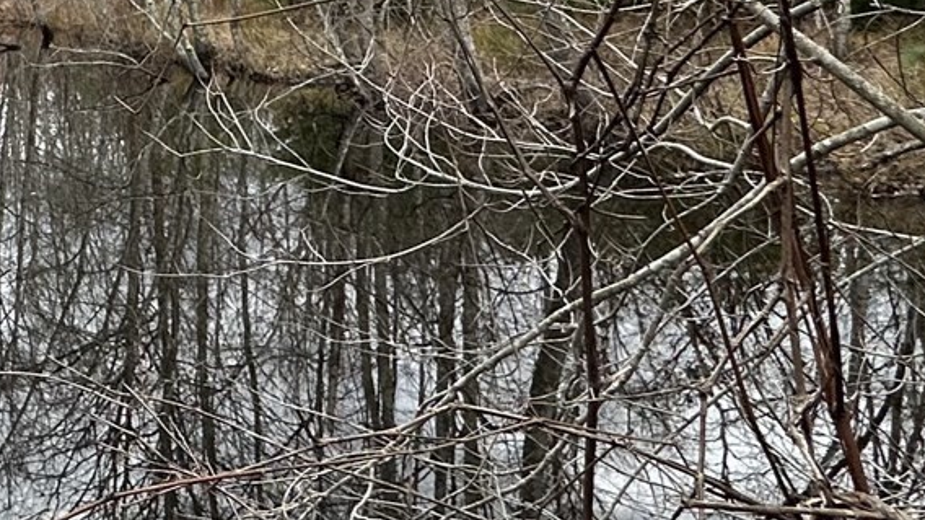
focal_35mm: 55
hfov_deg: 30.6
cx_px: -249
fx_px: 1348
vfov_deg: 20.4
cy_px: -101
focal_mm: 2.22
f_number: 2.2
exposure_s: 1/525
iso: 40
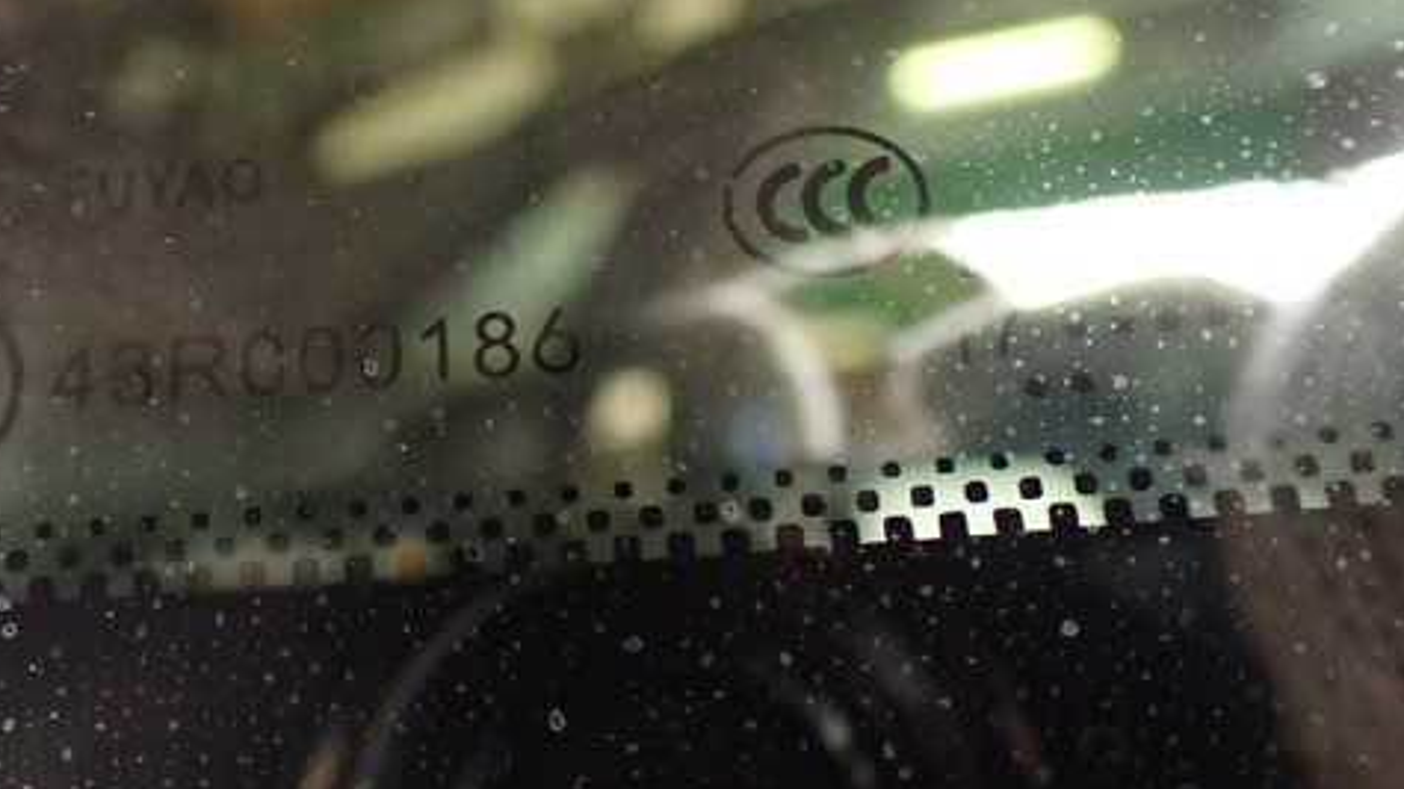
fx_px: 1638
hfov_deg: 46.1
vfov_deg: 27.0
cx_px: 556
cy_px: 304
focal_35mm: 44
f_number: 2.4
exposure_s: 1/30
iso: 640
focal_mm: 5.79
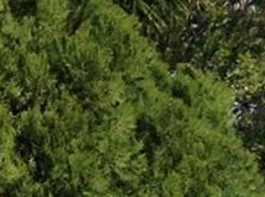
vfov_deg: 6.0
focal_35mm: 246
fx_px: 1878
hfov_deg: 7.6
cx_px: -319
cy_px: 273
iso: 25
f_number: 2.4
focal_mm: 3.3
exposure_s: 1/1412
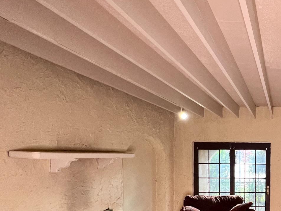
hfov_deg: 49.9
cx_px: 288
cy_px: 163
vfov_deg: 47.5
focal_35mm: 28
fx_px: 227
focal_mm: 1.57
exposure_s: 1/60
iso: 200
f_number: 1.8
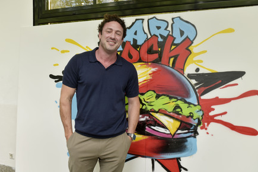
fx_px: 201
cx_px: 130
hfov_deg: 65.5
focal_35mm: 28
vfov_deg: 46.4
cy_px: 84
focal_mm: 27
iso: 160
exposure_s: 1/60
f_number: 4.5
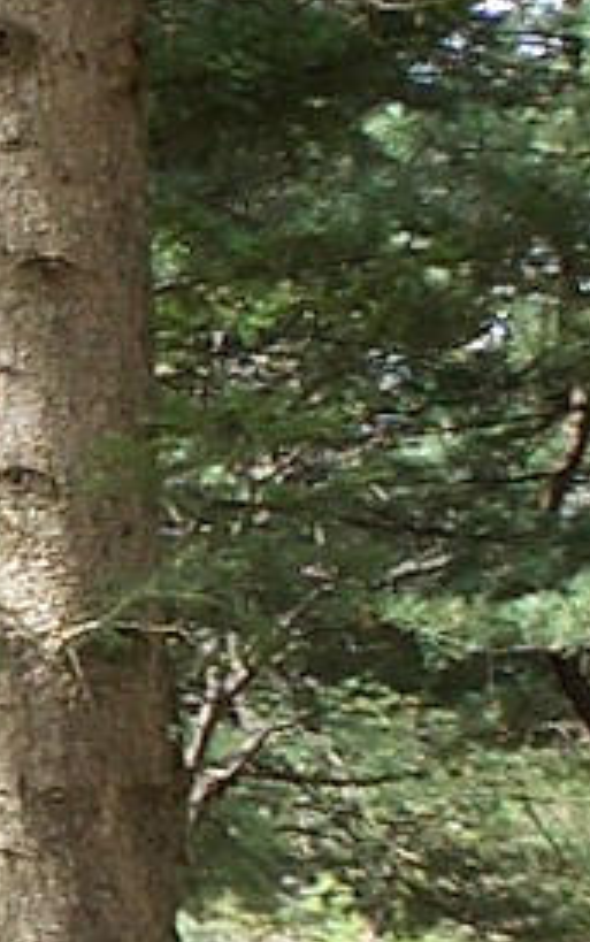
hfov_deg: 6.8
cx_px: -818
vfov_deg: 11.3
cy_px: 977
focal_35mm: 184
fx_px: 4726
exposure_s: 1/125
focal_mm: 5.6
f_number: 3.5
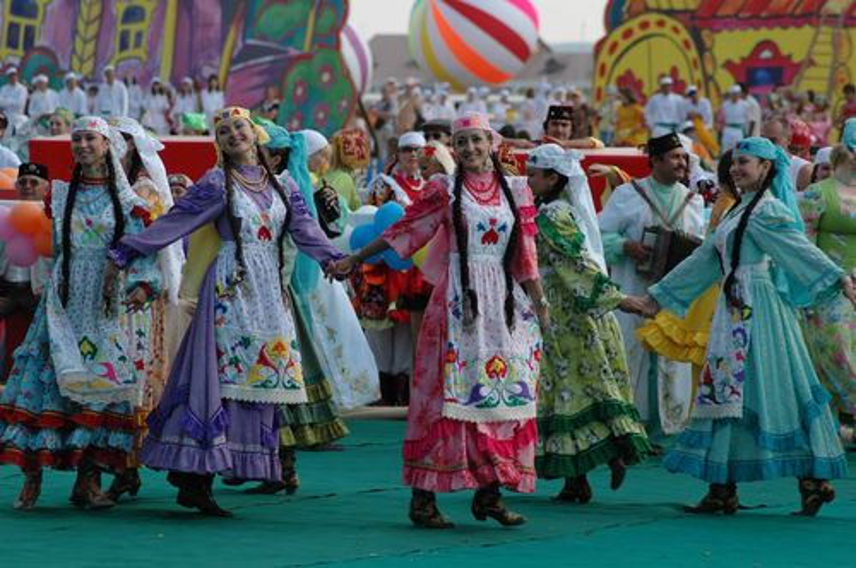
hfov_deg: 8.3
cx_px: 428
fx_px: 5877
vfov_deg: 5.5
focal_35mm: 248
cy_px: 284
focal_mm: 165
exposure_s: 1/500
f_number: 6.3
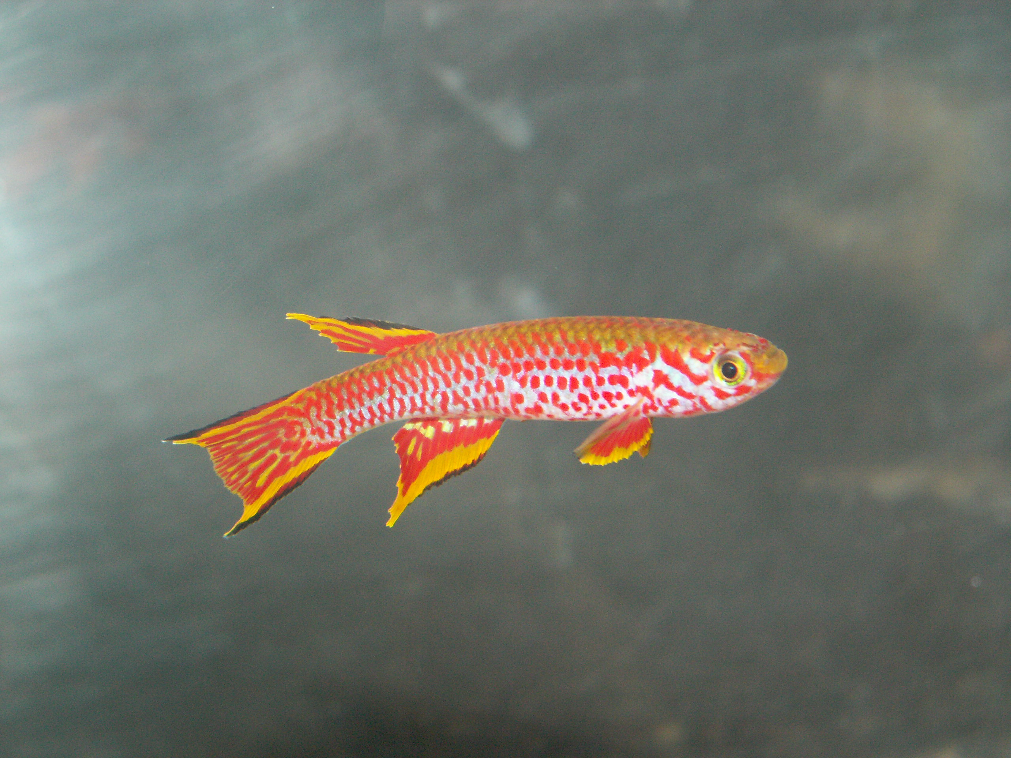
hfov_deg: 31.2
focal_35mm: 62
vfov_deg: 23.7
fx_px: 1811
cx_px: 506
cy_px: 379
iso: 160
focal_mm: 10.28
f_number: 3.2
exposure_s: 1/40
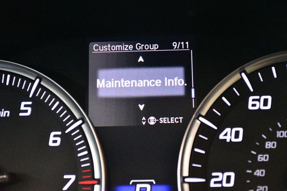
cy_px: 96
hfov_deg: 27.0
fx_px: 598
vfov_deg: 18.2
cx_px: 144
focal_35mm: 75
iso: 11400
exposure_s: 1/60
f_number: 5.6
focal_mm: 50
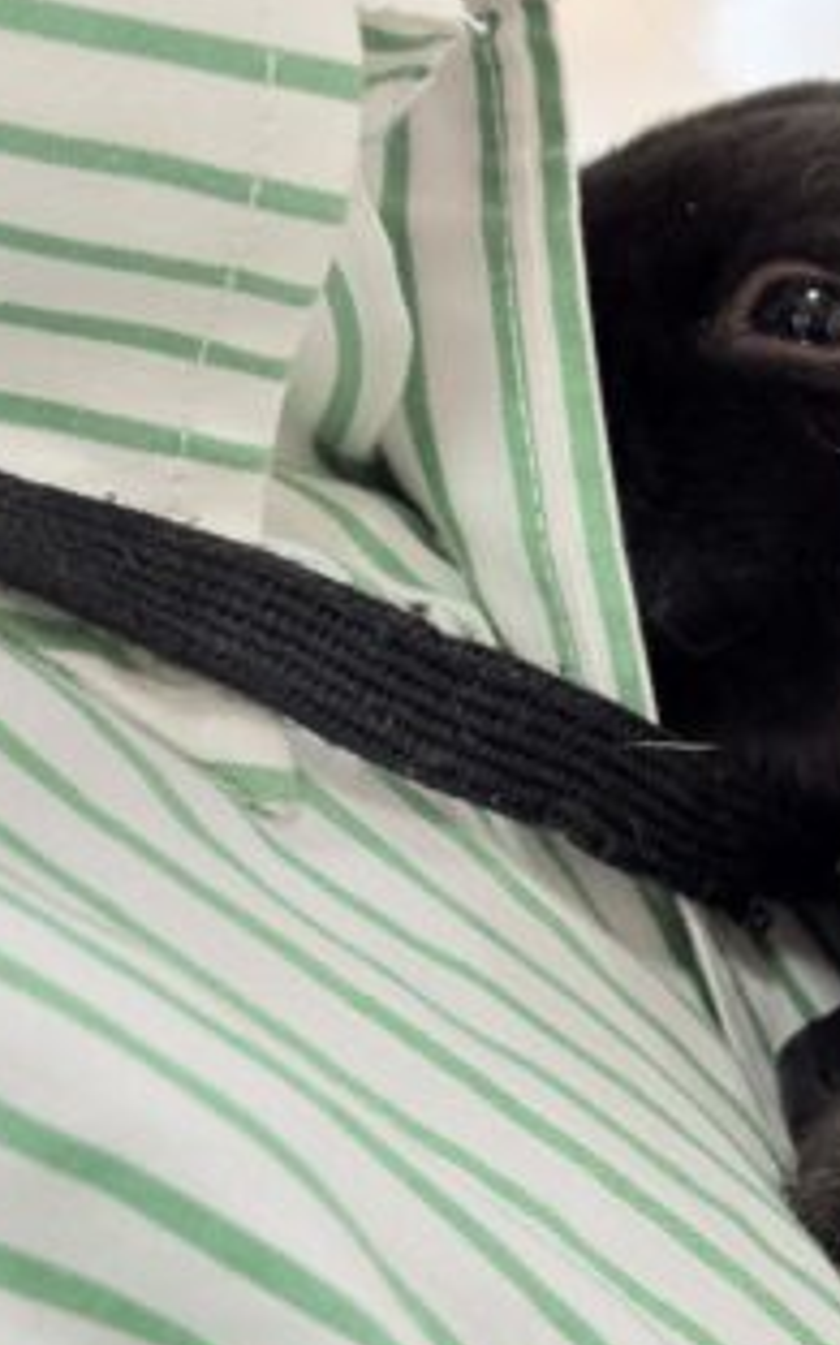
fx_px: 4139
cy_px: 651
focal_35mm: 113
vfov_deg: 18.4
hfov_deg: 11.3
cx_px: 1042
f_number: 1.6
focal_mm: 5.96
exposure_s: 1/50
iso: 80
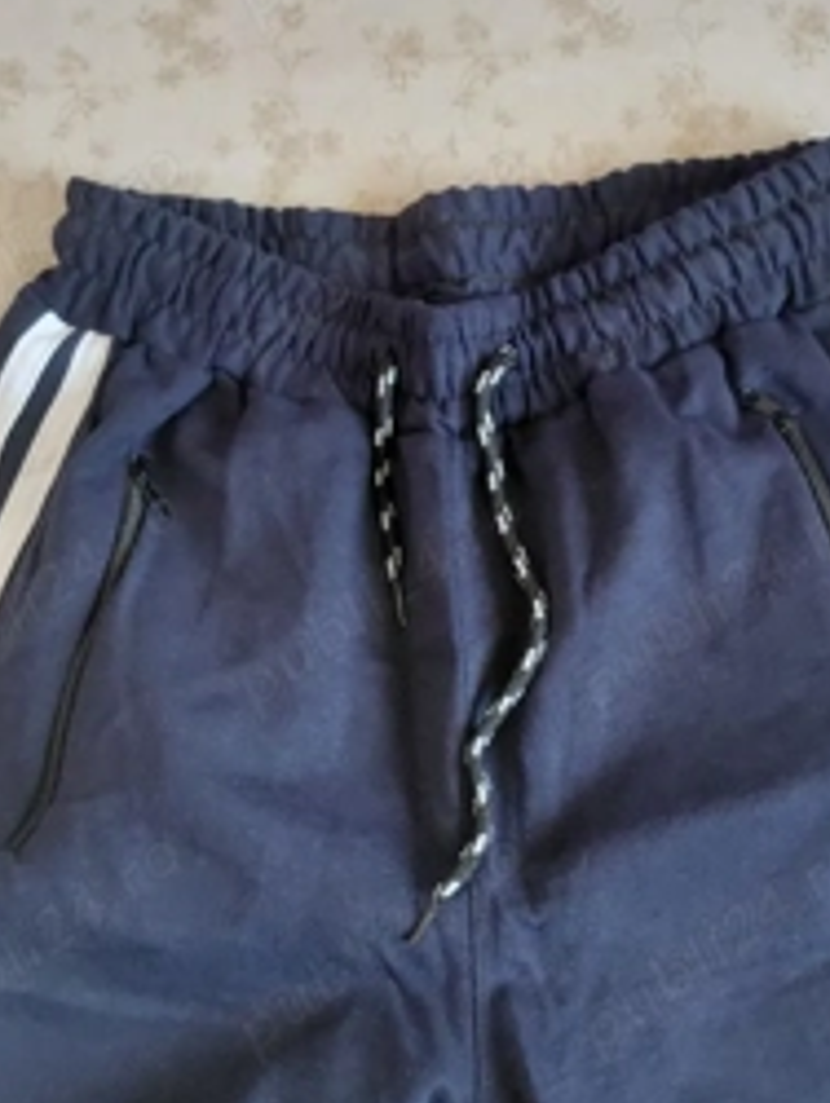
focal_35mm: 40
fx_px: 1277
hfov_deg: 36.0
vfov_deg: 46.5
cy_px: 653
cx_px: 468
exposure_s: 1/24
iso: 500
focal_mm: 4.69
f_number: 1.8
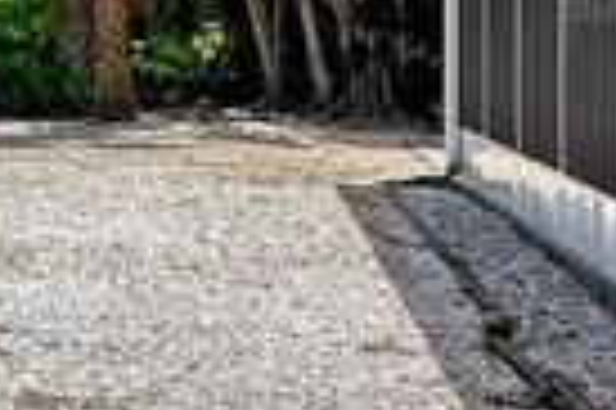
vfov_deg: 17.3
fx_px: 1316
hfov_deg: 15.3
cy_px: 7
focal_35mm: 77
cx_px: -848
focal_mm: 10
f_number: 11
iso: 800
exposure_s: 1/8000
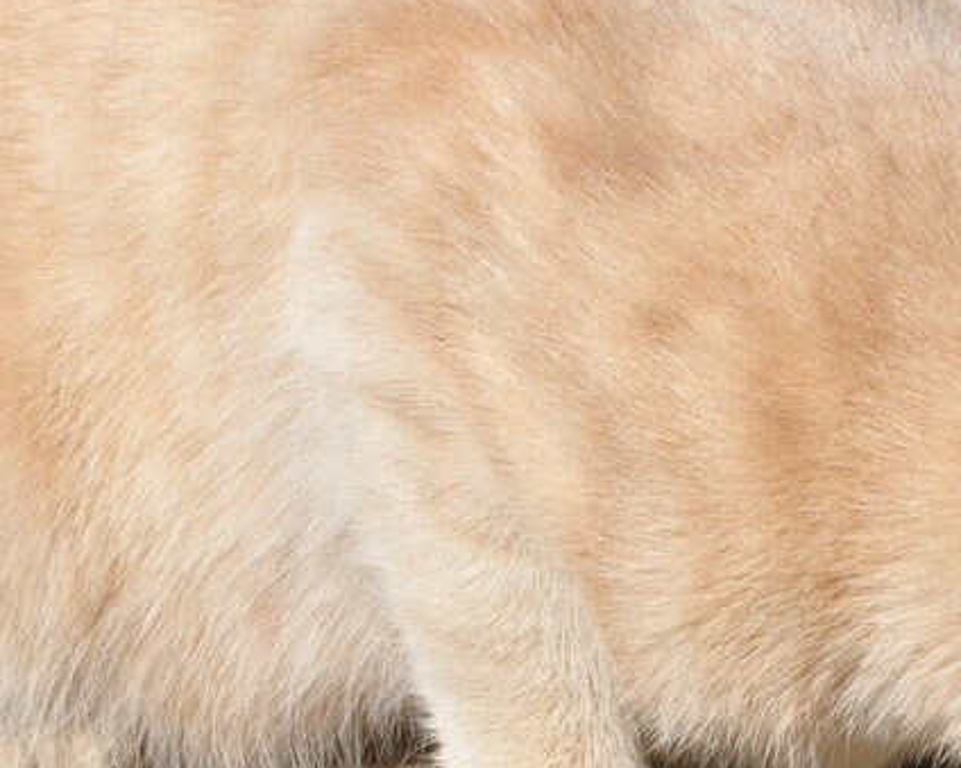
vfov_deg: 5.7
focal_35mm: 271
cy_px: 587
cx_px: 689
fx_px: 7706
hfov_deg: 7.1
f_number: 13
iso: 800
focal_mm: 68
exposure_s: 1/1000
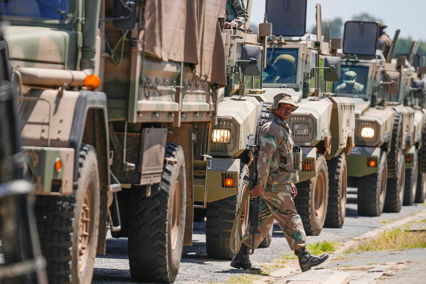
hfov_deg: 6.9
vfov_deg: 4.6
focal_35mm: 300
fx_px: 3550
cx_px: 213
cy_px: 142
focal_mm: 200
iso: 400
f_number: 2.8
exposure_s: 1/8000
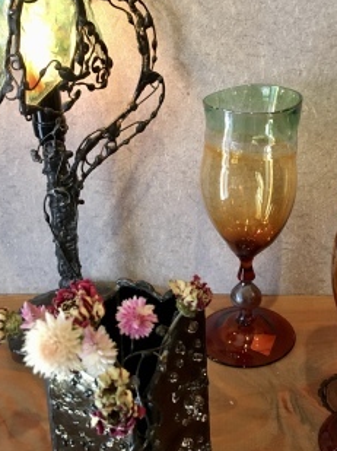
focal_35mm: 47
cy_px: 178
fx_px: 611
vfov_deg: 40.3
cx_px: 206
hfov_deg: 30.7
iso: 160
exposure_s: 1/30
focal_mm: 4.15
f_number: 2.2
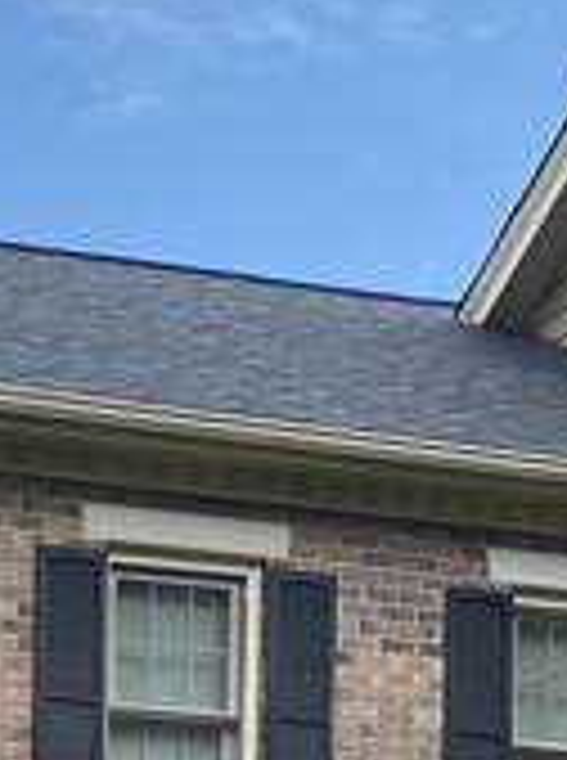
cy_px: 1484
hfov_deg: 9.5
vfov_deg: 12.0
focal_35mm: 148
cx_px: -450
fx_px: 3245
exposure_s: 1/1316
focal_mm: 4.25
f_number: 1.8
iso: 32
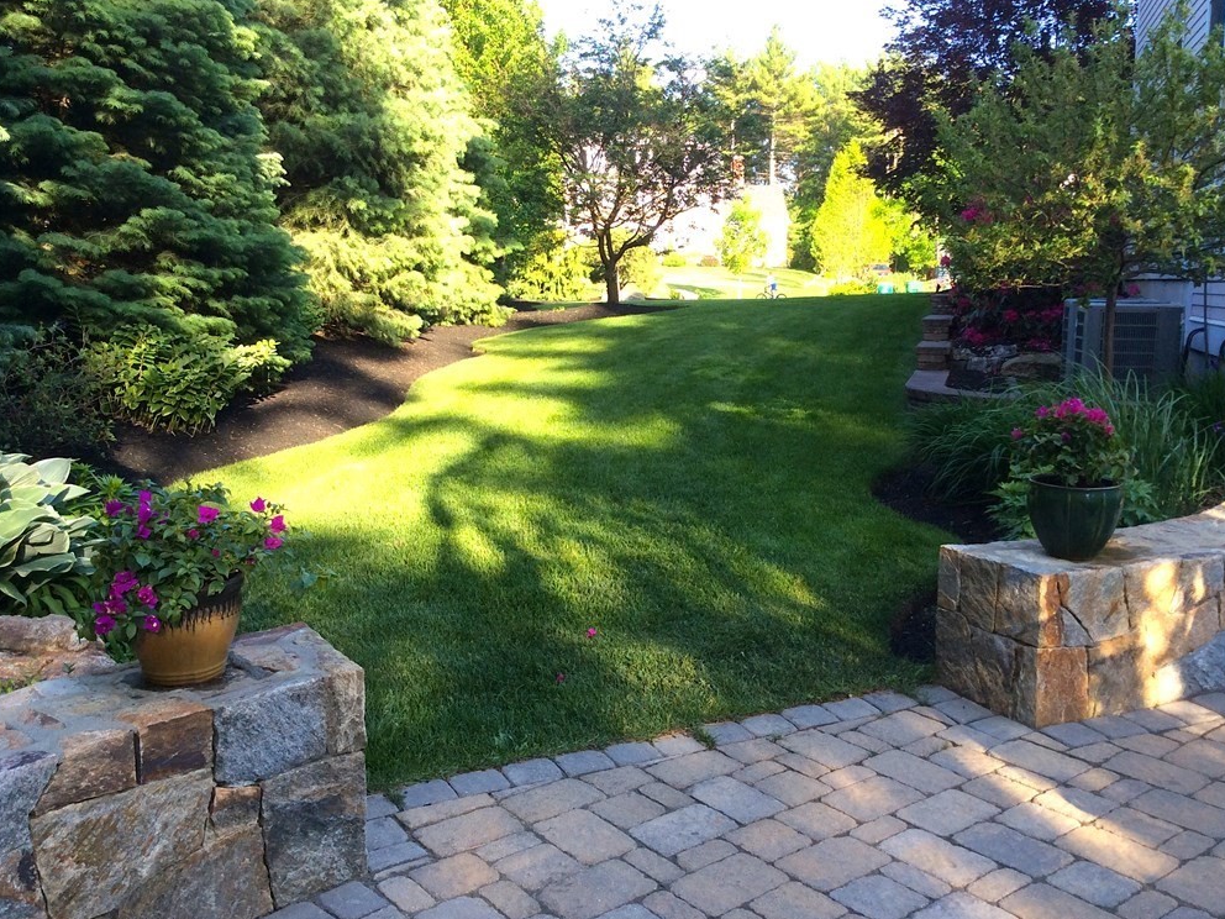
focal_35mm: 33
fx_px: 1168
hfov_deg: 55.3
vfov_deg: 42.9
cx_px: 626
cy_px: 451
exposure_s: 1/208
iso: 32
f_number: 2.4
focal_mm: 3.3
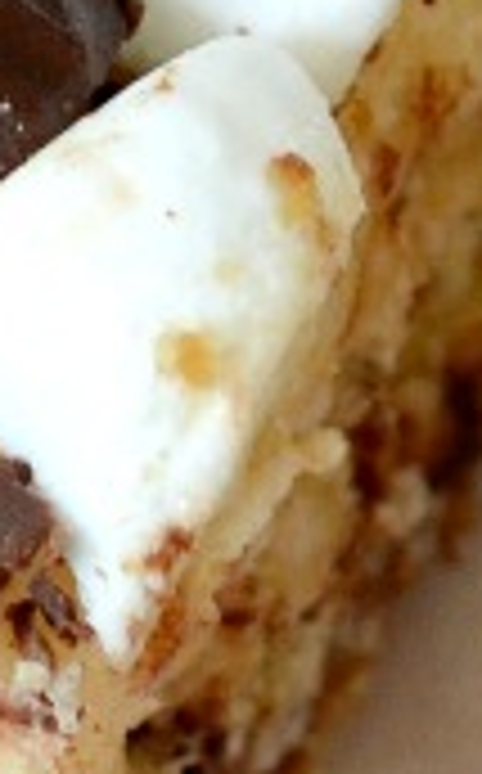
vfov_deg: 4.1
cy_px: -178
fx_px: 10797
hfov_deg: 2.6
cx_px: -284
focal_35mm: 512
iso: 500
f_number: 7.1
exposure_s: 1/50
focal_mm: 48
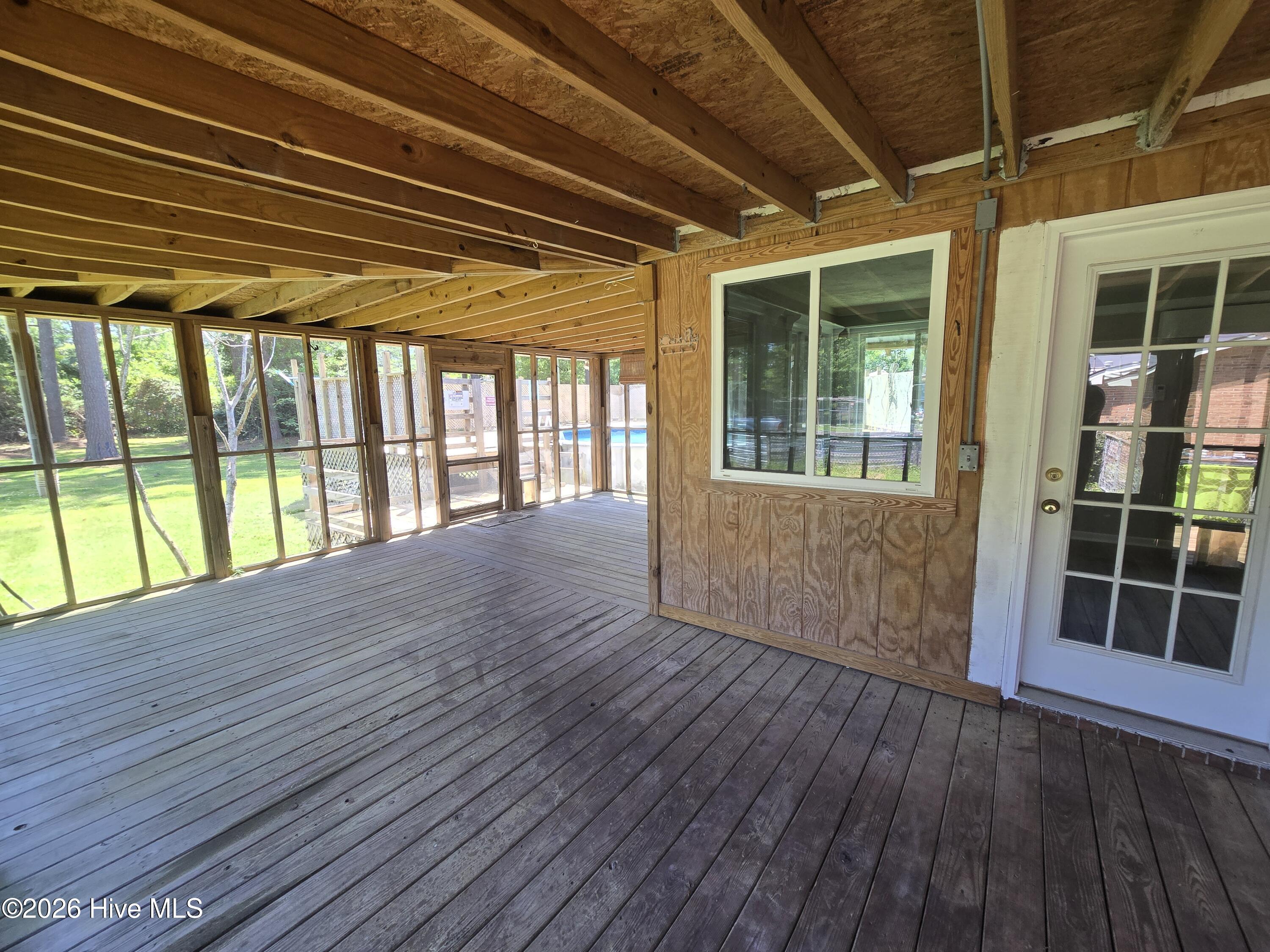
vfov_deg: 89.9
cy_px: 476
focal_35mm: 13
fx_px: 477
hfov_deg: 106.2
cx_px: 635
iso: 64
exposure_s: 1/120
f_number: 2.2
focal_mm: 2.2
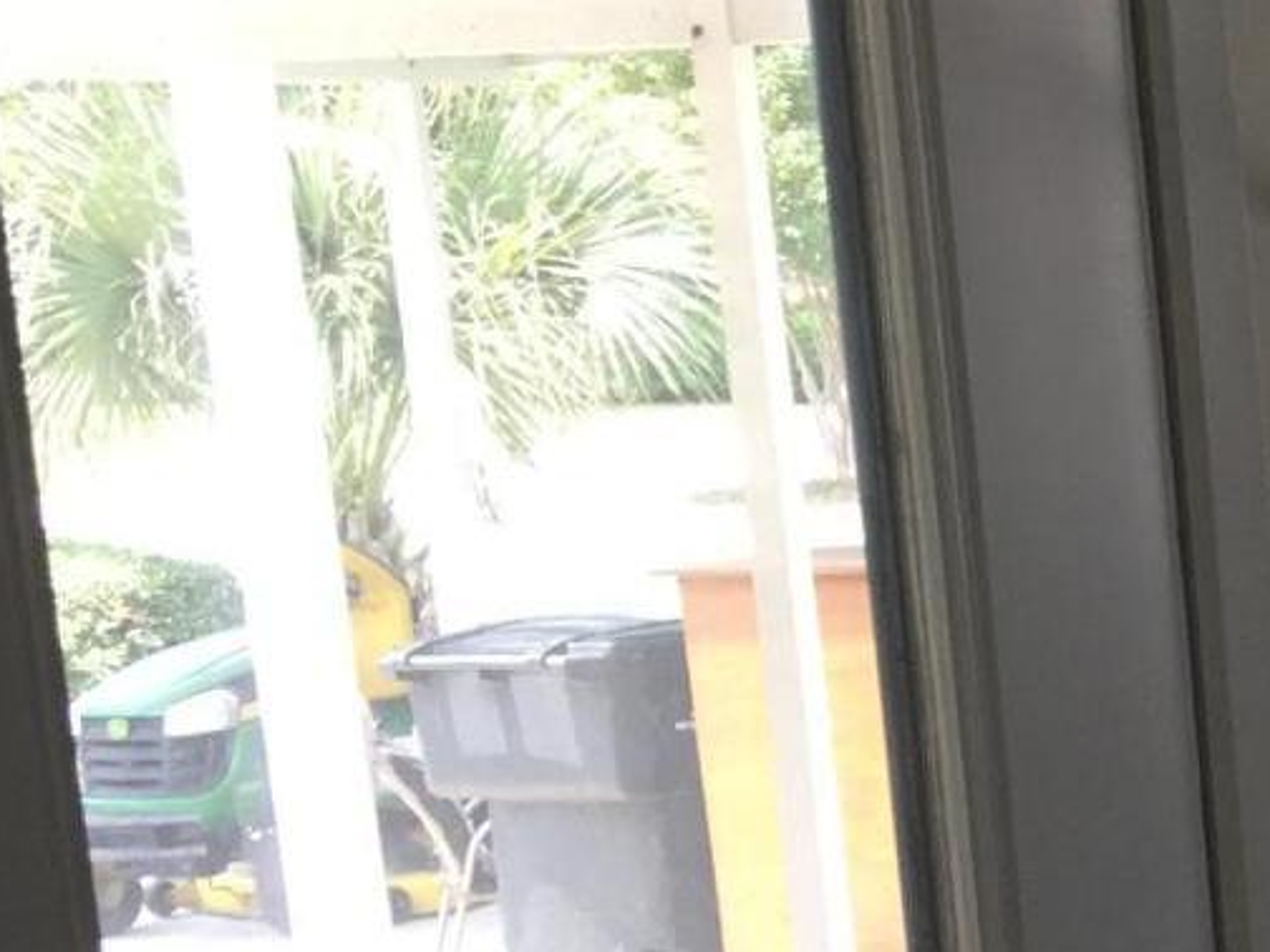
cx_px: 2389
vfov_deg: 12.5
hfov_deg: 14.7
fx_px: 4219
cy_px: 1199
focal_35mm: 115
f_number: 2.2
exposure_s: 1/120
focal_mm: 4.15
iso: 32
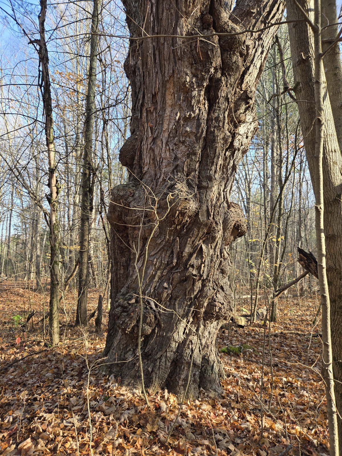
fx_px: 303
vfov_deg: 73.9
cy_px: 228
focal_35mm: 23
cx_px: 171
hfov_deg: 58.9
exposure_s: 1/185
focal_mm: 5.4
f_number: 1.8
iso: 25
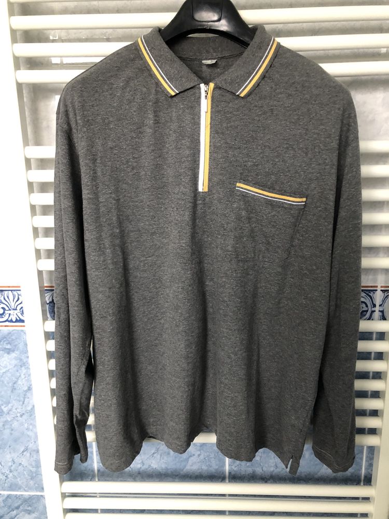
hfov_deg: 49.7
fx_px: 420
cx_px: 194
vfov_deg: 63.4
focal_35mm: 28
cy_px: 260
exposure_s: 1/15
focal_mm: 3.99
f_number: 1.8
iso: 100
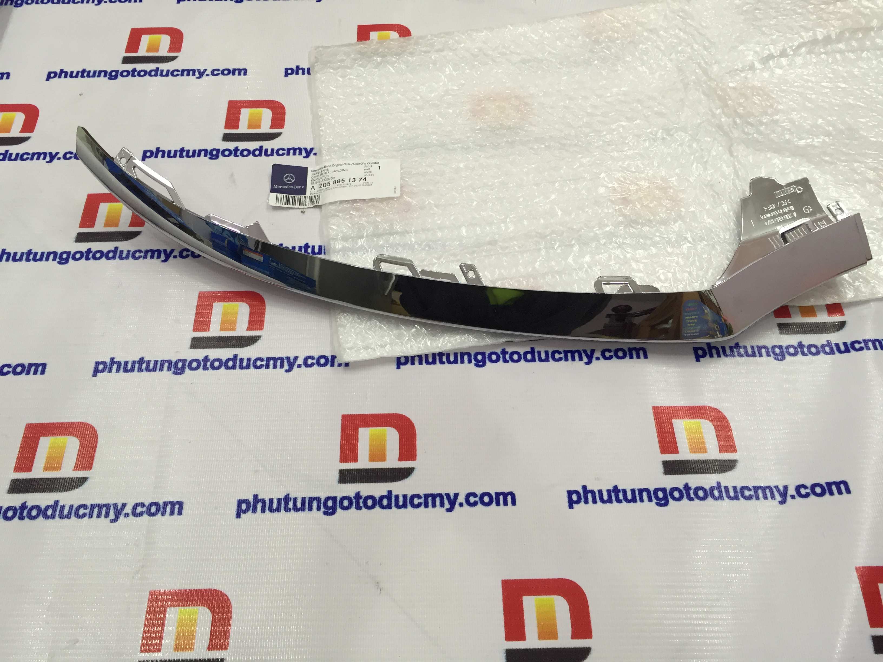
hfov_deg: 61.7
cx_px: 442
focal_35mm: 29
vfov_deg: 48.2
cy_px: 331
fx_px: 740
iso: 64
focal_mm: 4.15
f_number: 2.2
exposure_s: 1/30
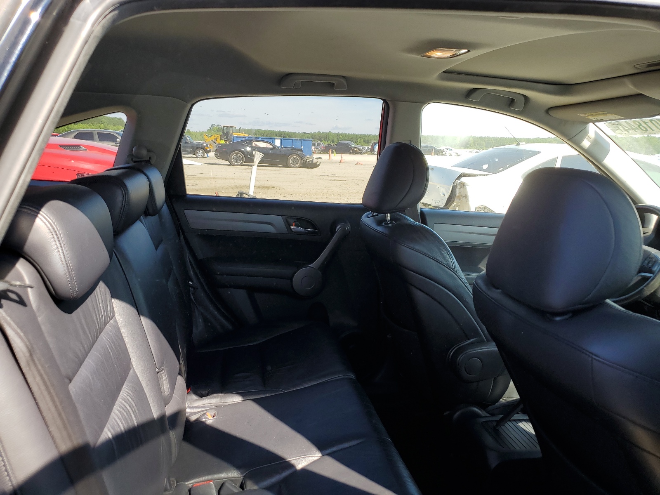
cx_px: 330
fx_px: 496
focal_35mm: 26
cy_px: 248
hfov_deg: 67.3
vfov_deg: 53.1
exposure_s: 1/500
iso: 50
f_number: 1.5
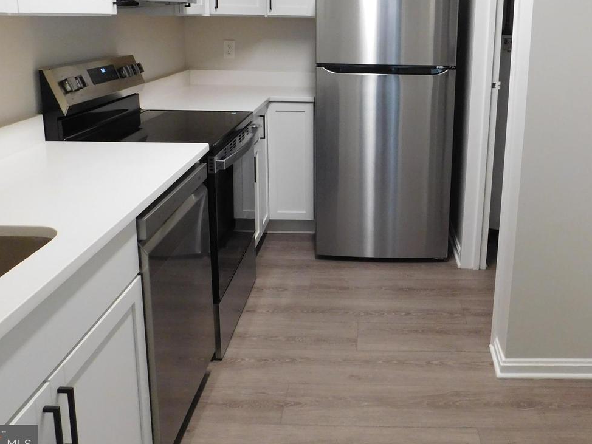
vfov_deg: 41.0
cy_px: 132
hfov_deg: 53.4
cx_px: 369
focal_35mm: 34
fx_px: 582
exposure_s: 1/30
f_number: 3
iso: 320
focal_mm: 4
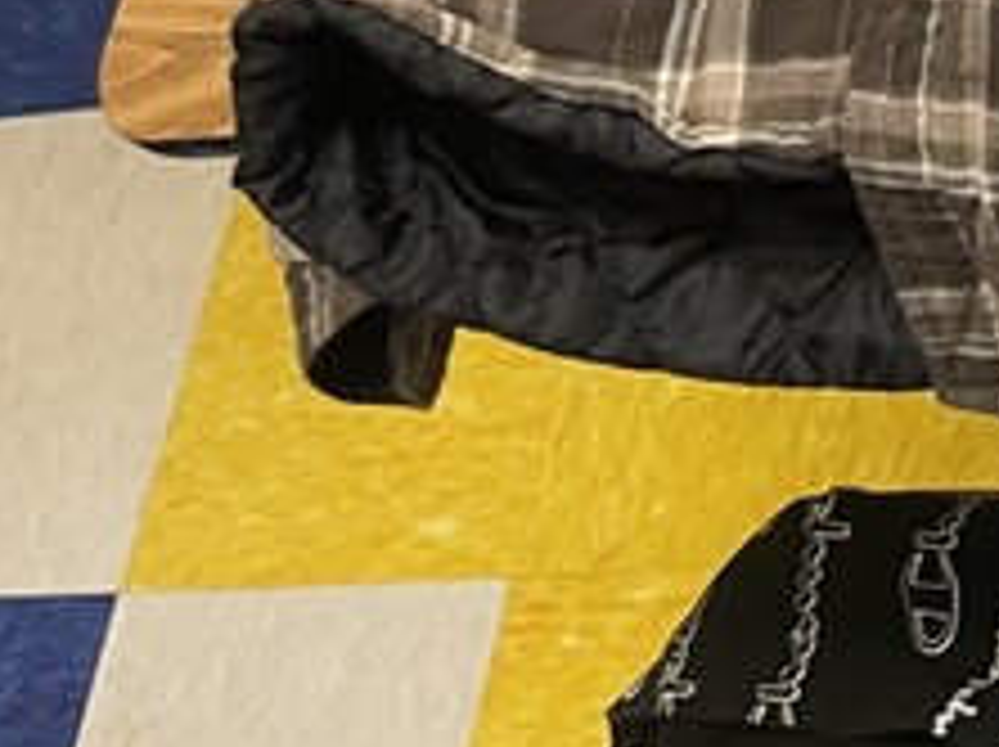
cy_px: -603
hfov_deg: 13.6
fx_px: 3459
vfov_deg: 11.4
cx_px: 2110
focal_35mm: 120
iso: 80
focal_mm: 4.2
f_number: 1.6
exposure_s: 1/60
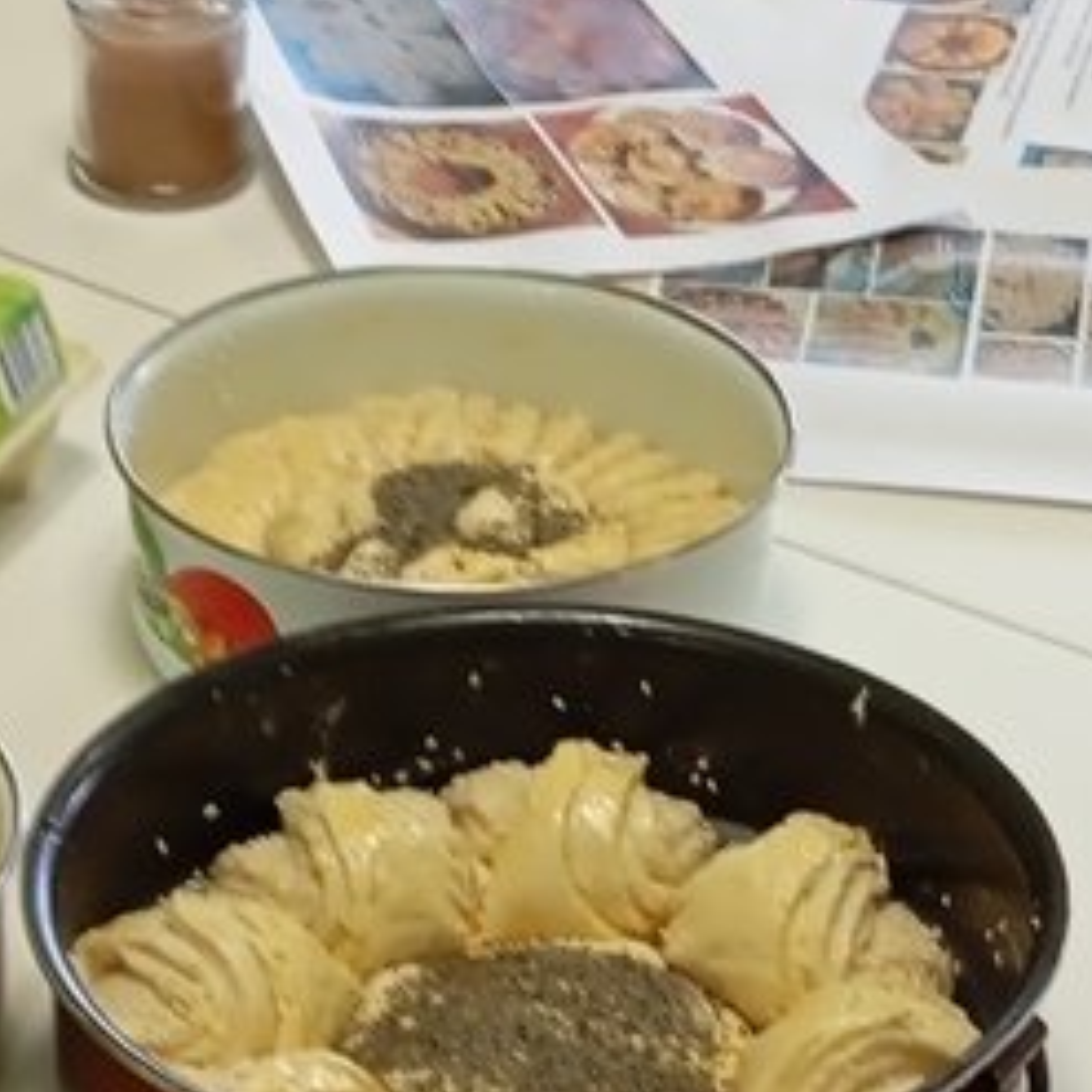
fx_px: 4783
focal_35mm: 134
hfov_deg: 13.0
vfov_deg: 13.0
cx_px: 519
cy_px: 694
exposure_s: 1/33.3
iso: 353
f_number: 1.8
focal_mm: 4.27
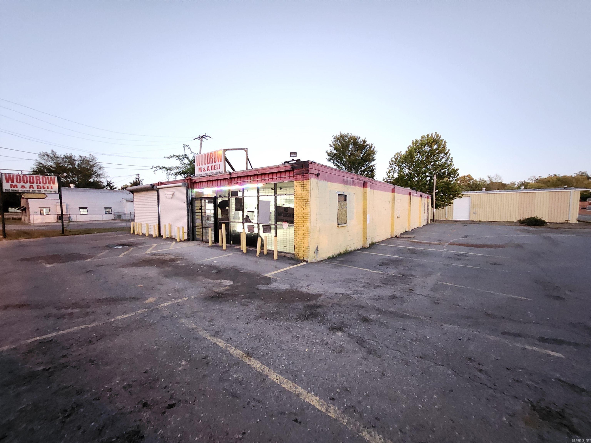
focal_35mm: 13
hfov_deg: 106.2
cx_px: 296
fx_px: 222
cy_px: 222
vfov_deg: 89.9
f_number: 2.2
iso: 2500
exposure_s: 1/9.99
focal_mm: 1.74
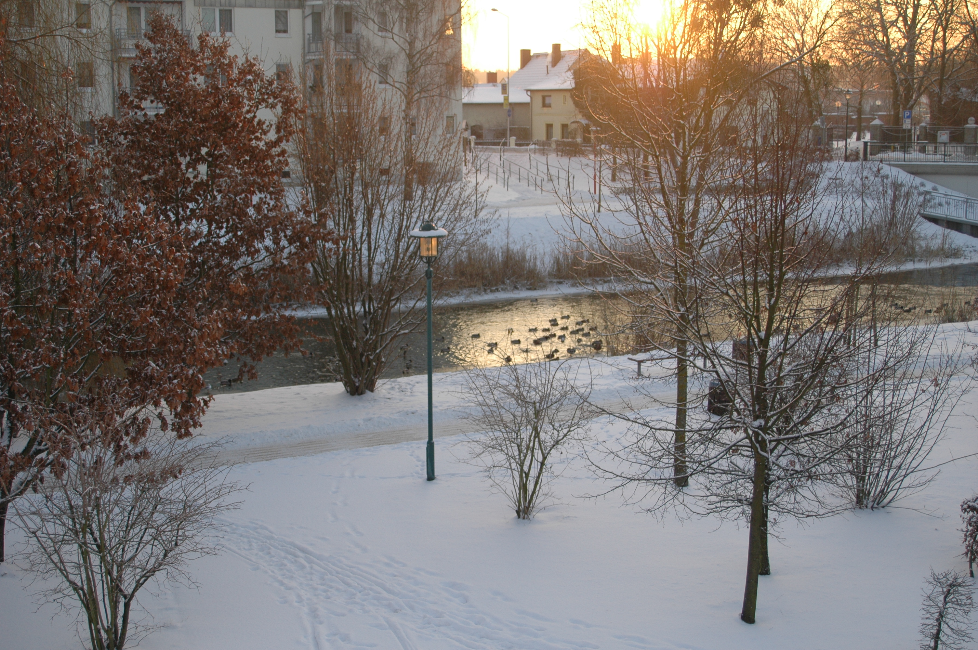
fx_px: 1384
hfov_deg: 38.9
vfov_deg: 26.4
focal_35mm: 51
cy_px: 325
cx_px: 489
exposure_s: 1/125
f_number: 5.6
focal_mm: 34
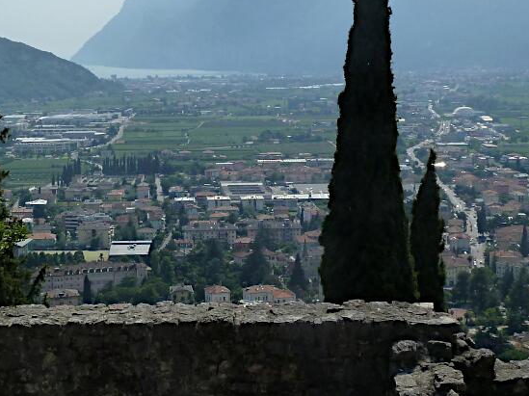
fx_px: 1069
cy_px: 99
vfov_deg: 20.8
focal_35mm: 70
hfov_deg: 27.7
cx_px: 189
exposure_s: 1/640
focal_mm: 5.3
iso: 125
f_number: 5.6
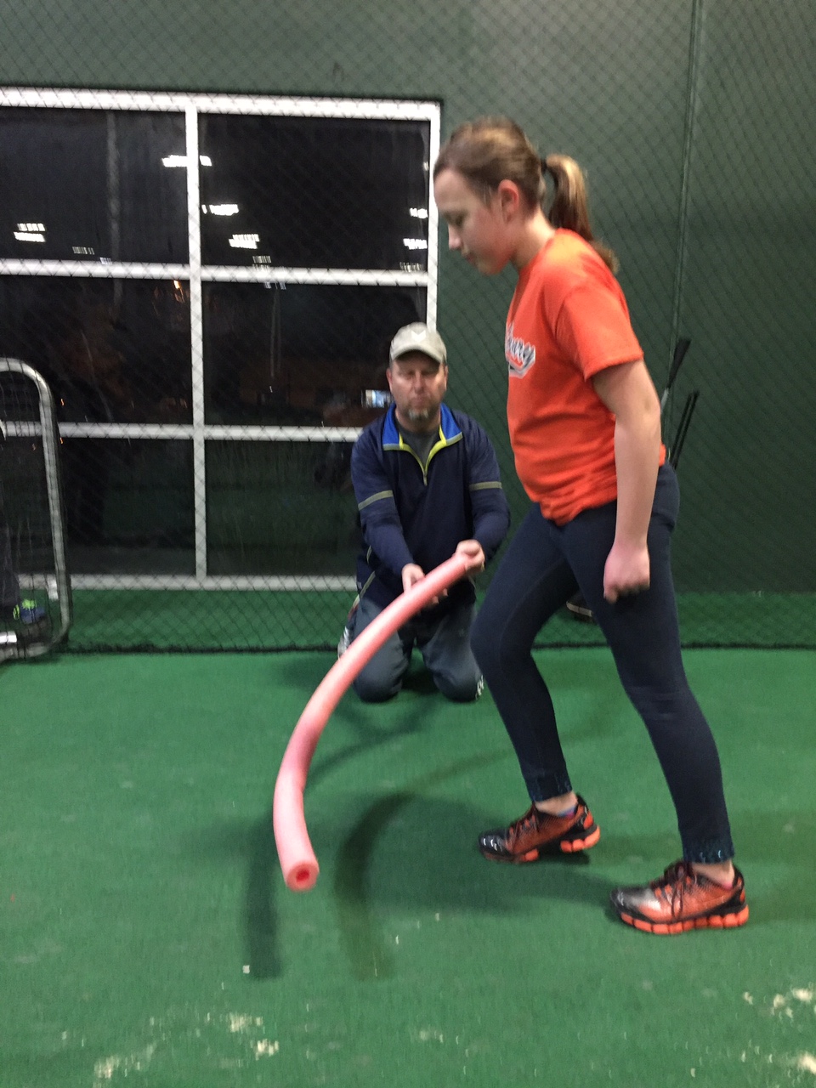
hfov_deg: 48.2
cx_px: 408
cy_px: 544
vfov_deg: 61.7
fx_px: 911
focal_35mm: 29
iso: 320
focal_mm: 4.15
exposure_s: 1/15
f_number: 2.2
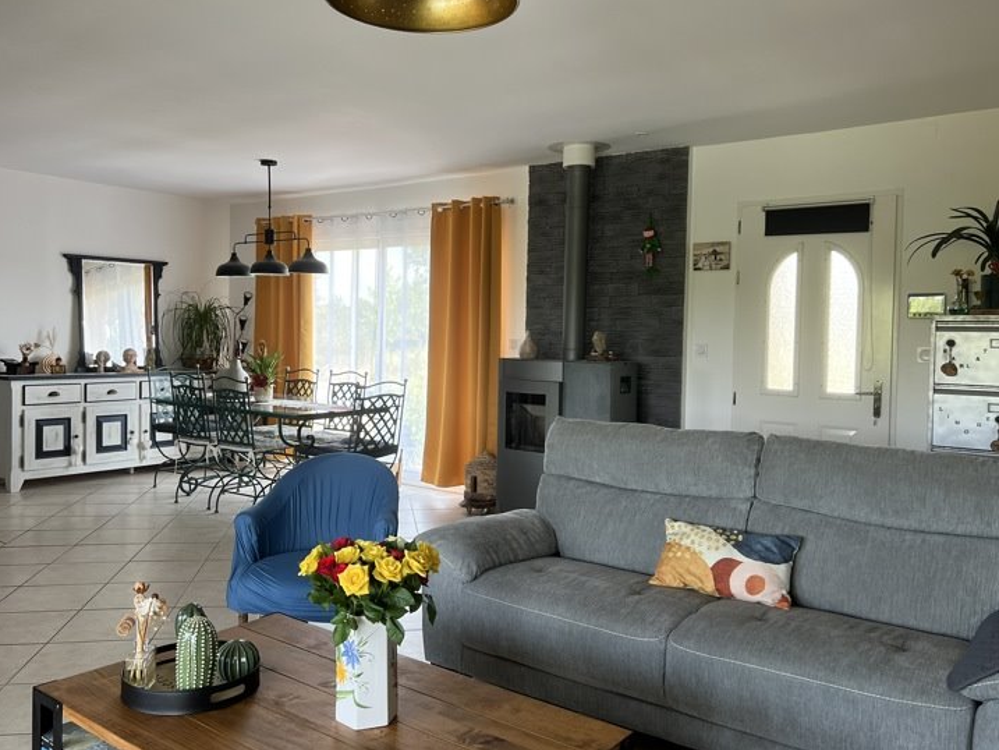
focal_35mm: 29
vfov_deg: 48.2
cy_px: 346
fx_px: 837
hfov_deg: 61.6
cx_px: 486
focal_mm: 5.7
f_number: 1.5
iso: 64
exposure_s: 1/135
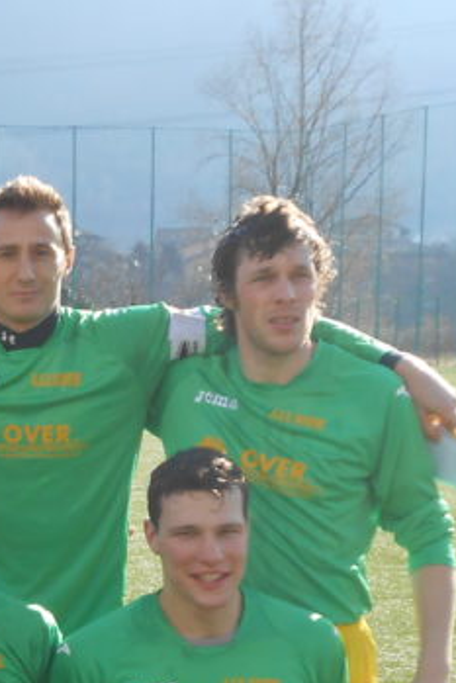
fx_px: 2202
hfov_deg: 11.2
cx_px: -276
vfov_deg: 17.3
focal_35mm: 116
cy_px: 658
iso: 80
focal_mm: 6.8
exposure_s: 1/250
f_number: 4.2
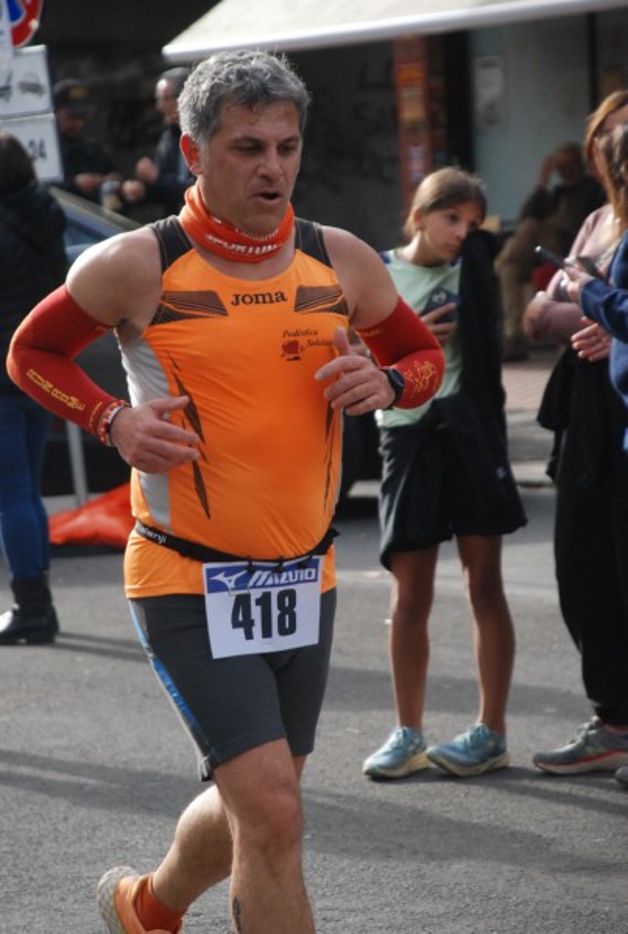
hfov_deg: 9.2
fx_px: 3904
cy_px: 467
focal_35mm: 150
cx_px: 314
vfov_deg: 13.7
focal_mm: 100
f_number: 5.6
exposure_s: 1/640
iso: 1000
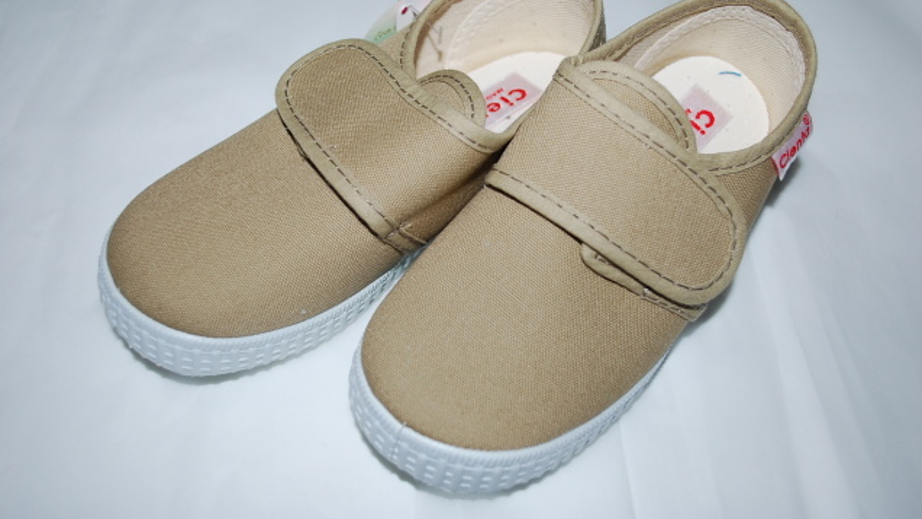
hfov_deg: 52.8
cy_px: 226
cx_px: 462
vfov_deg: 31.2
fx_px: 929
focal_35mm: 38
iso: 200
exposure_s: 1/60
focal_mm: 24
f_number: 4.2
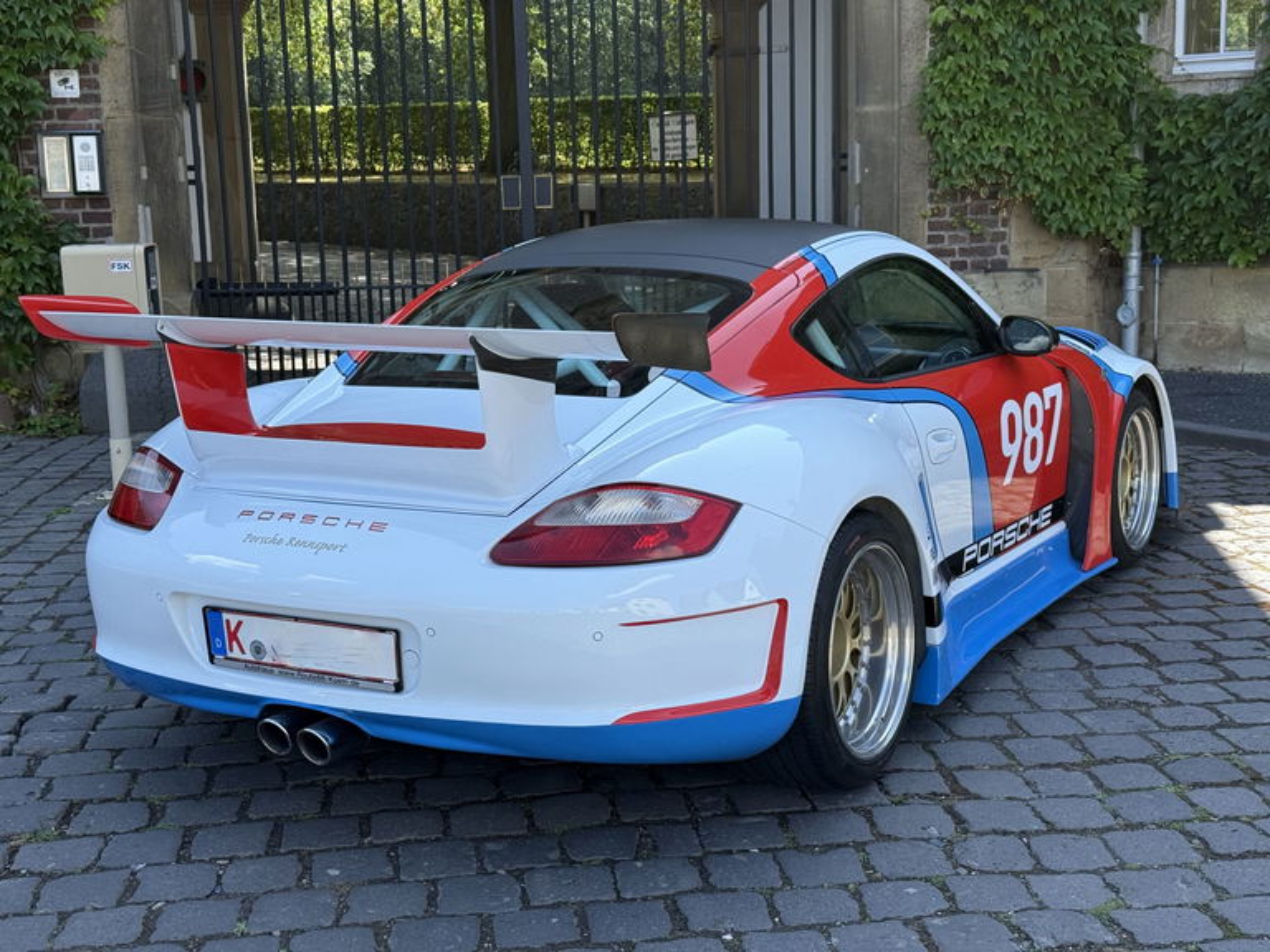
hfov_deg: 39.7
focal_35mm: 48
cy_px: 476
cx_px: 635
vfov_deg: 30.3
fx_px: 1761
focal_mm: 6.76
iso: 80
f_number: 1.78
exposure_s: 1/1715
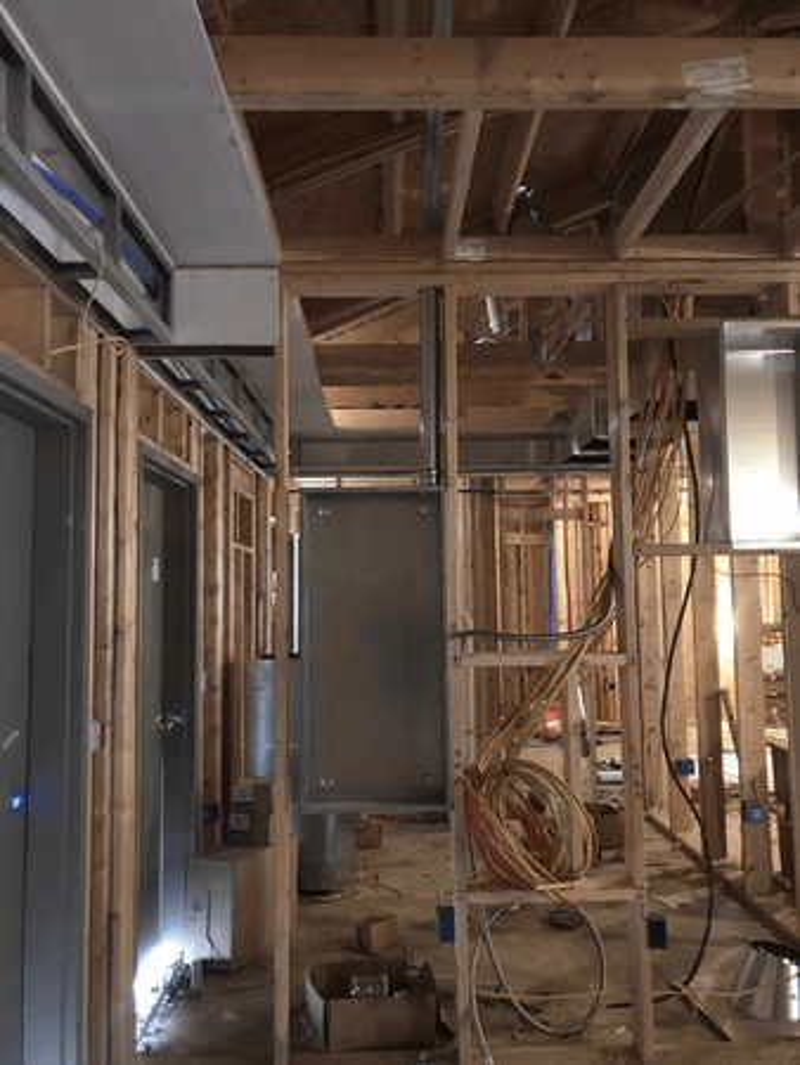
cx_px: 400
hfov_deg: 49.8
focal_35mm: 28
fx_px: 862
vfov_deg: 63.4
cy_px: 532
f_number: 1.8
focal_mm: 3.99
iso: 100
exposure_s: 1/4
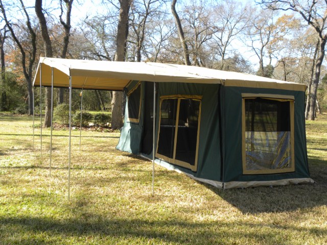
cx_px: 164
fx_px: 387
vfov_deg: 35.1
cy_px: 122
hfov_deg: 45.8
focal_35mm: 41
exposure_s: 1/160
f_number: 4
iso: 64
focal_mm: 7.3
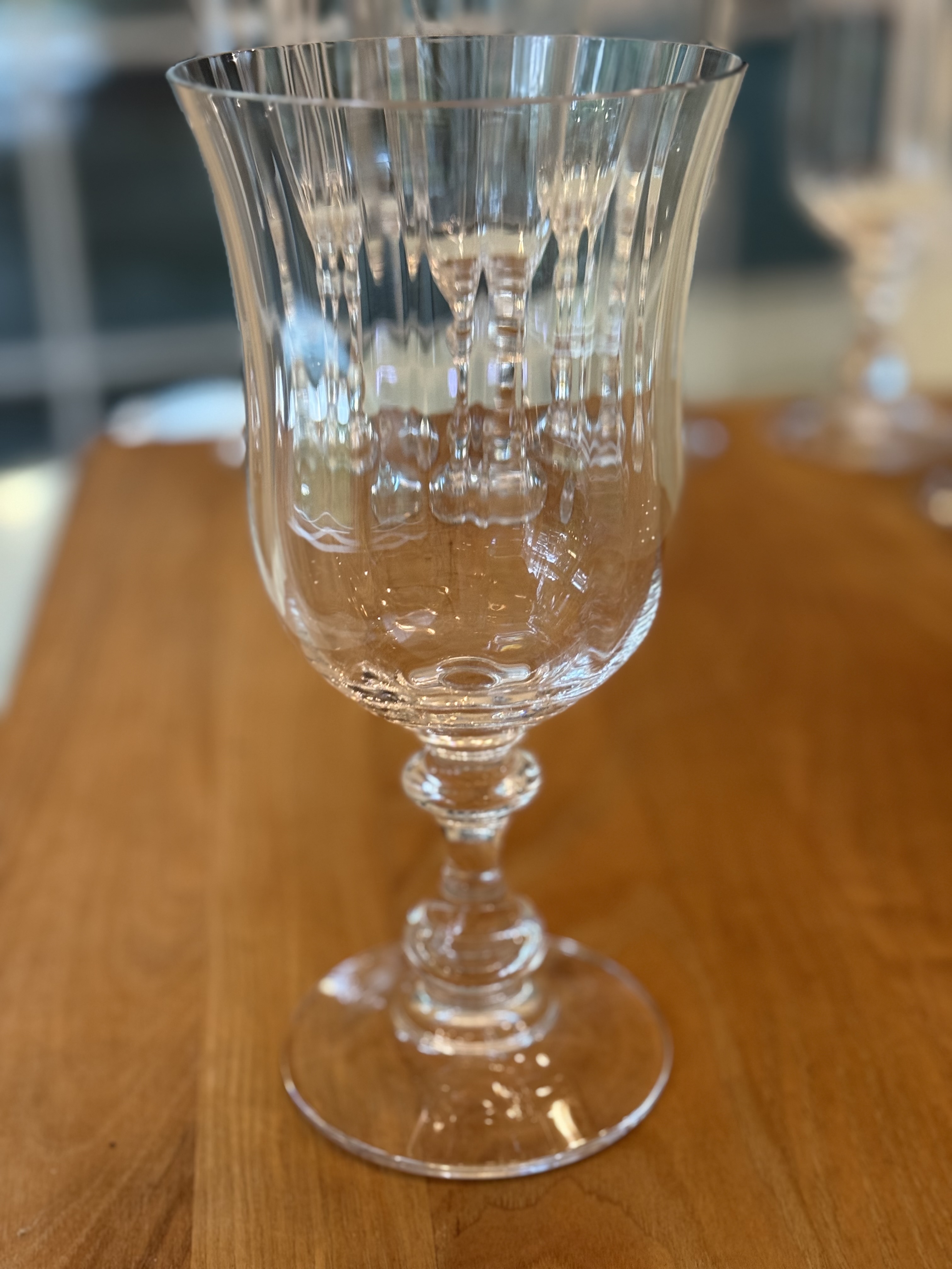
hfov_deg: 30.3
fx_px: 1760
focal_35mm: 48
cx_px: 476
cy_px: 634
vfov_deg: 39.7
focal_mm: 6.76
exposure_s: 1/60
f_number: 1.78
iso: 160
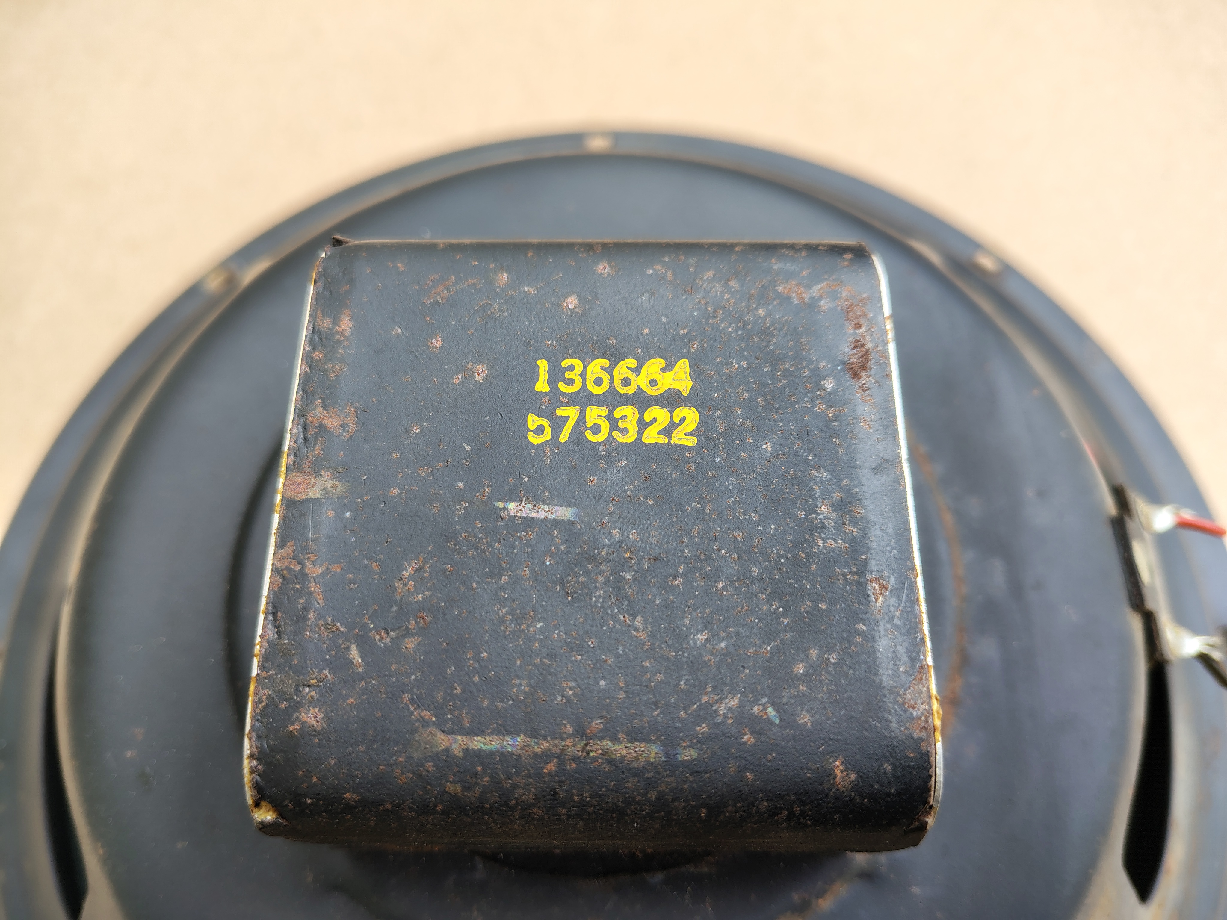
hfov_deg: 71.6
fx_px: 851
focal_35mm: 24
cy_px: 460
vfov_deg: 56.8
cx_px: 614
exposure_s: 1/168
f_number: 1.8
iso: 100
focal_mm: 5.56
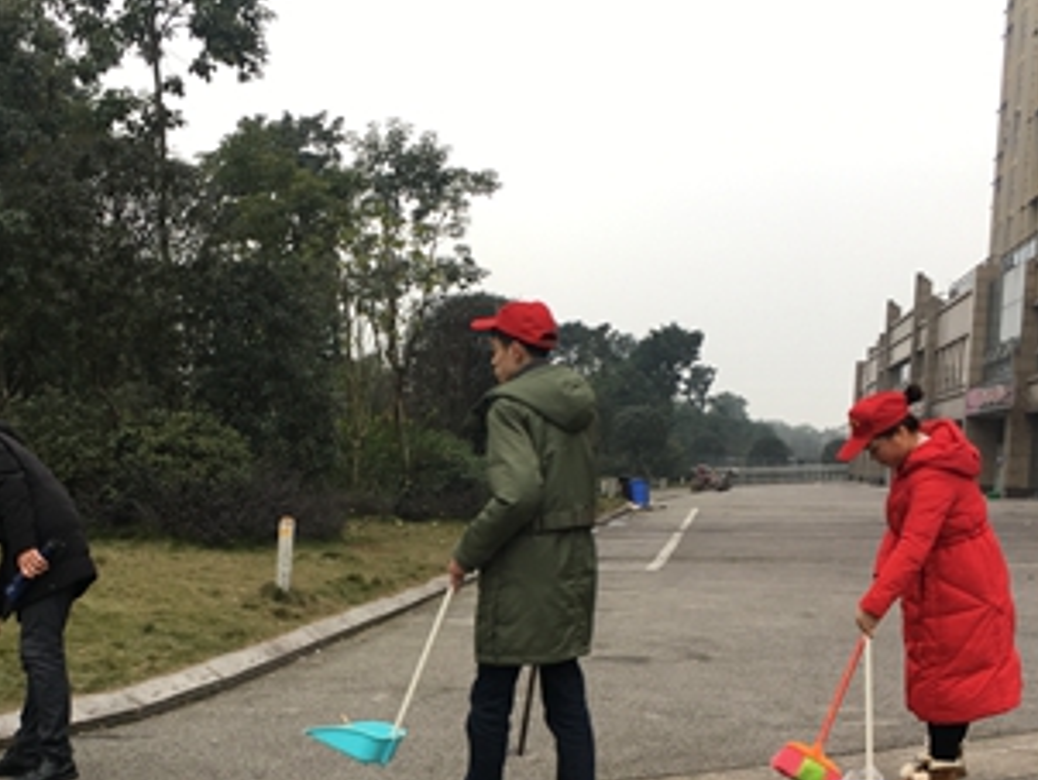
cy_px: 637
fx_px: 1440
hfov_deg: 39.3
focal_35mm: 48
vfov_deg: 29.5
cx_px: 368
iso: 32
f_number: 2.2
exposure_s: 1/100
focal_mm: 4.15
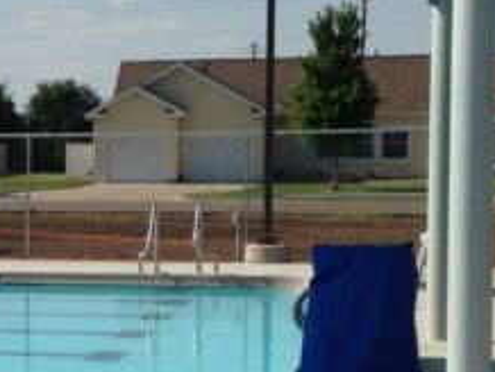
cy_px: 265
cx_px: -279
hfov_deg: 12.1
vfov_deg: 9.6
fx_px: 2219
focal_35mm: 155
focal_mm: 4.12
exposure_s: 1/3195
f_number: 2.4
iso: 50
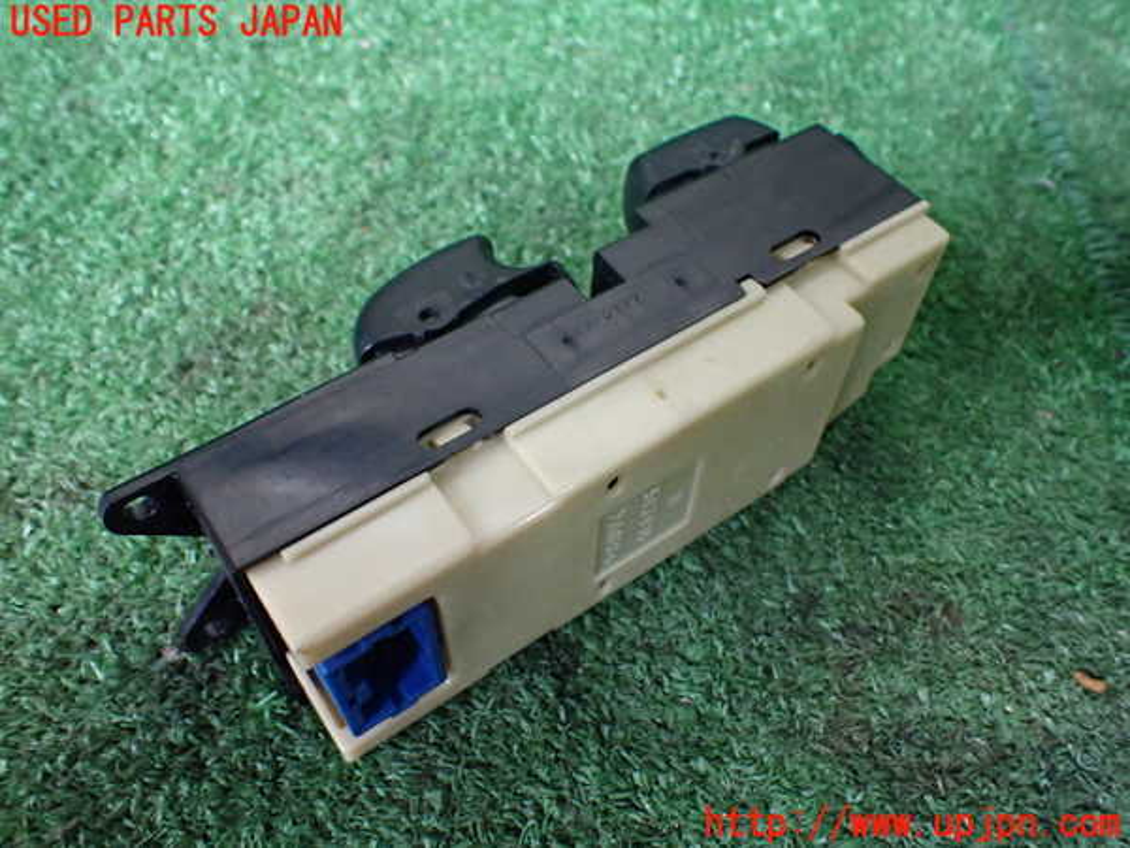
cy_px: 424
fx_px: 979
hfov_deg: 60.0
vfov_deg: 46.8
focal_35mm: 30
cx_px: 565
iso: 800
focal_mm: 5.4
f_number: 2.3
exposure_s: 1/125
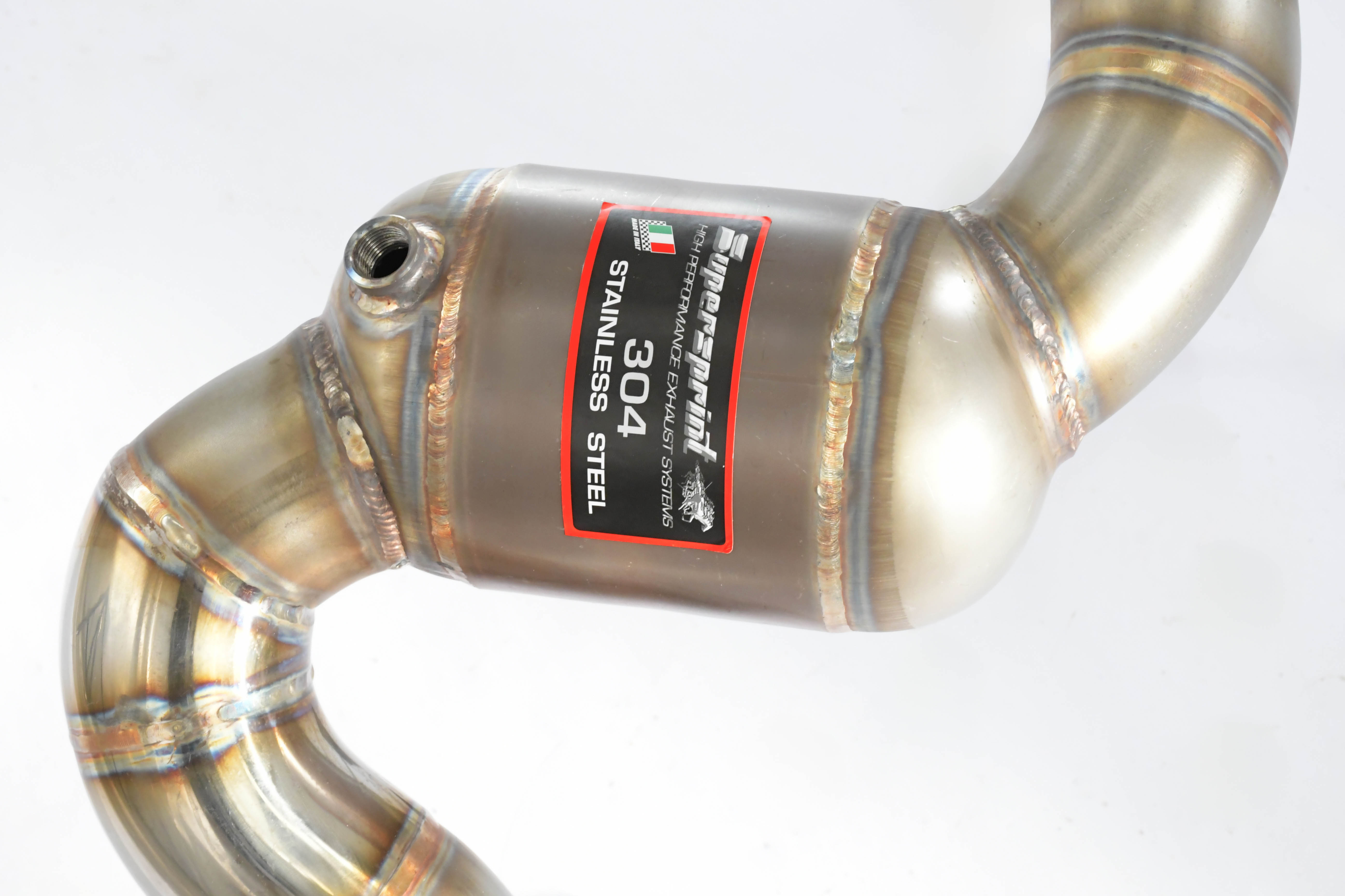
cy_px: 448
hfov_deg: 26.0
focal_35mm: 78
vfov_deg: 17.5
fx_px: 2914
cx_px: 672
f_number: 11
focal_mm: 52
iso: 4000
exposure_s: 1/200
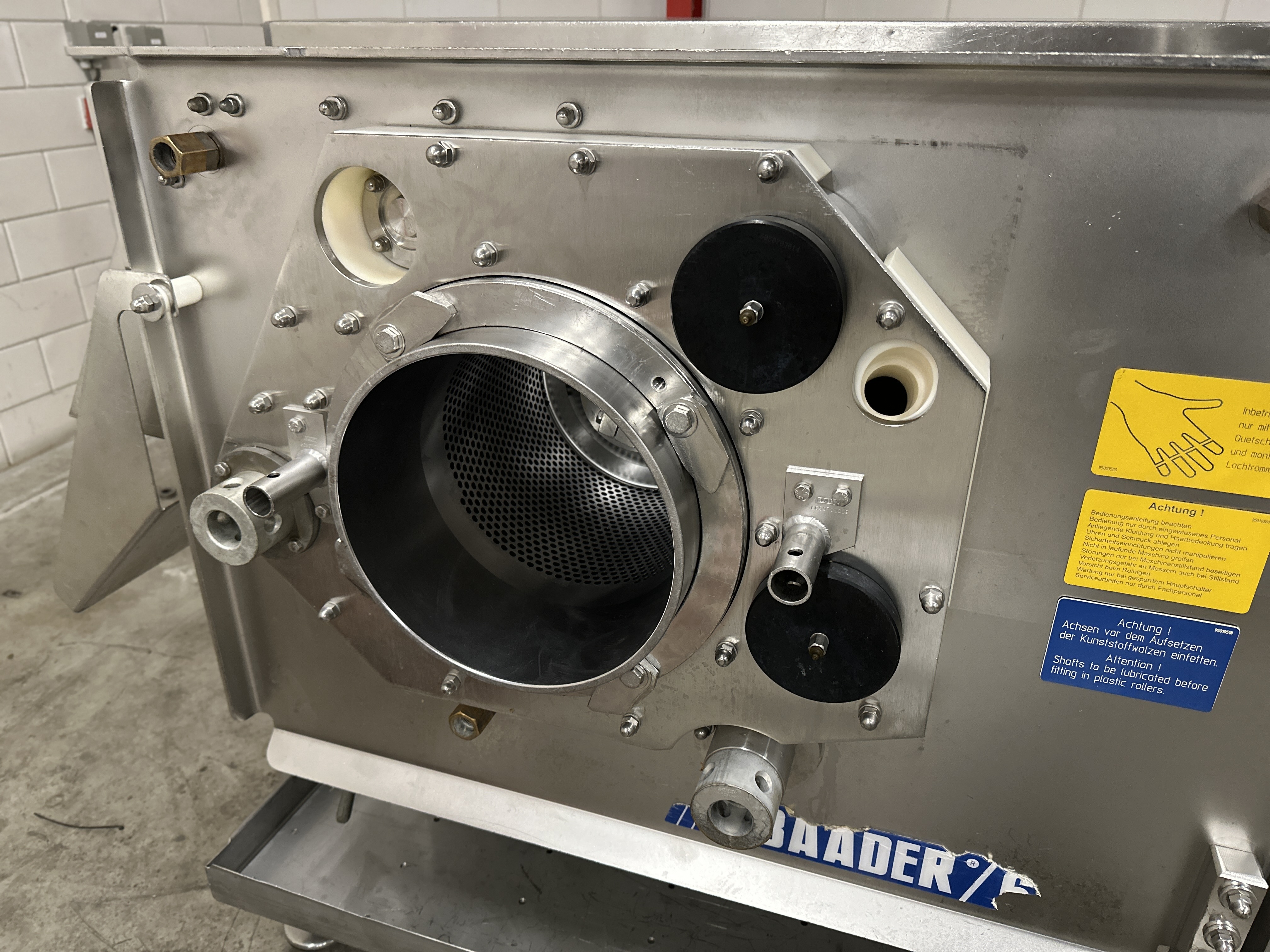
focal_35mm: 24
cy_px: 476
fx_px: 881
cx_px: 635
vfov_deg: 56.8
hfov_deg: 71.6
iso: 500
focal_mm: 6.86
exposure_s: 1/50
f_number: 1.78
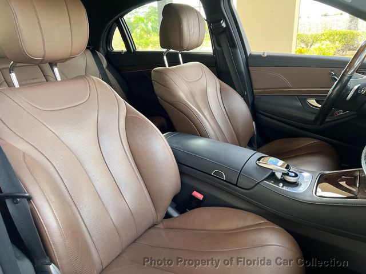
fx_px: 275
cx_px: 183
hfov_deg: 67.3
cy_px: 137
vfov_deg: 53.1
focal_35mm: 26
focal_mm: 5.7
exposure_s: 1/121
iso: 100
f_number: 1.5
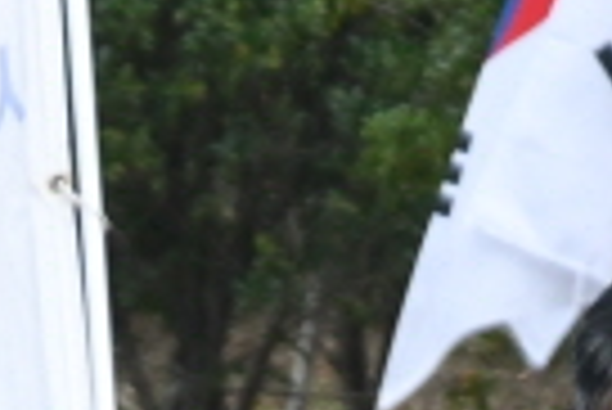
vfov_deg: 1.0
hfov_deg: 1.4
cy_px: 856
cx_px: -54
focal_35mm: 1435
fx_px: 24421
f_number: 6
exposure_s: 1/500
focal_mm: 125
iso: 1000
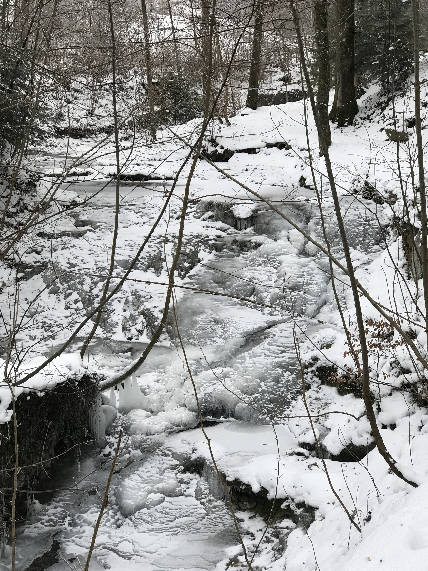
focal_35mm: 57
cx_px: 214
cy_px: 286
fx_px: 940
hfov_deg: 25.7
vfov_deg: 33.8
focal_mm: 6.6
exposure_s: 1/50
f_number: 2.8
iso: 20
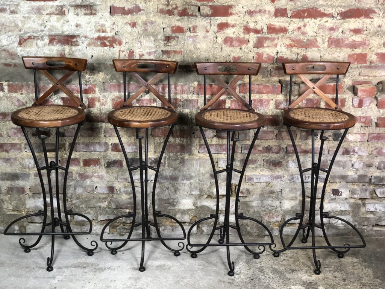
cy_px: 144
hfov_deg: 36.8
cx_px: 192
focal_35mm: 52
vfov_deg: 28.0
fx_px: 578
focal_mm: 6
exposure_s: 1/25
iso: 125
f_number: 2.4
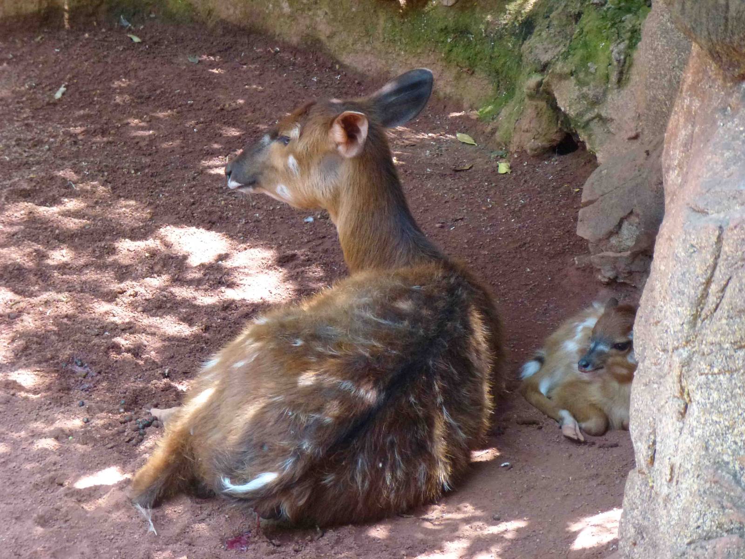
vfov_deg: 5.6
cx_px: 372
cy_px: 280
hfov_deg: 7.4
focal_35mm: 266
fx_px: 5725
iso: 400
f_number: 5.6
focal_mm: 47.7
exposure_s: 1/50
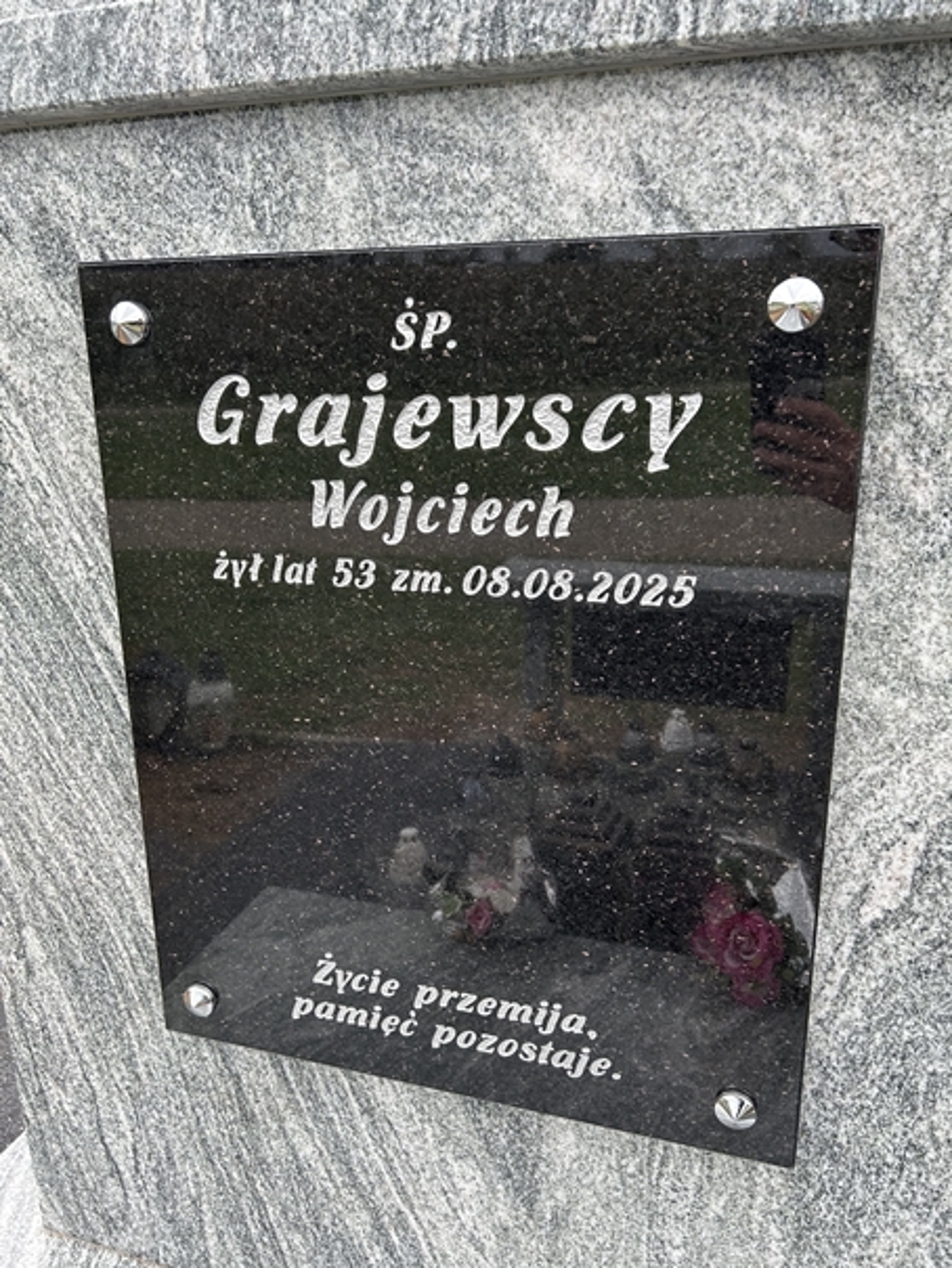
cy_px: 634
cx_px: 476
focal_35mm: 26
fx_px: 953
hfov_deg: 53.1
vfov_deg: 67.3
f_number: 1.5
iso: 50
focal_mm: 5.7
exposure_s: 1/295
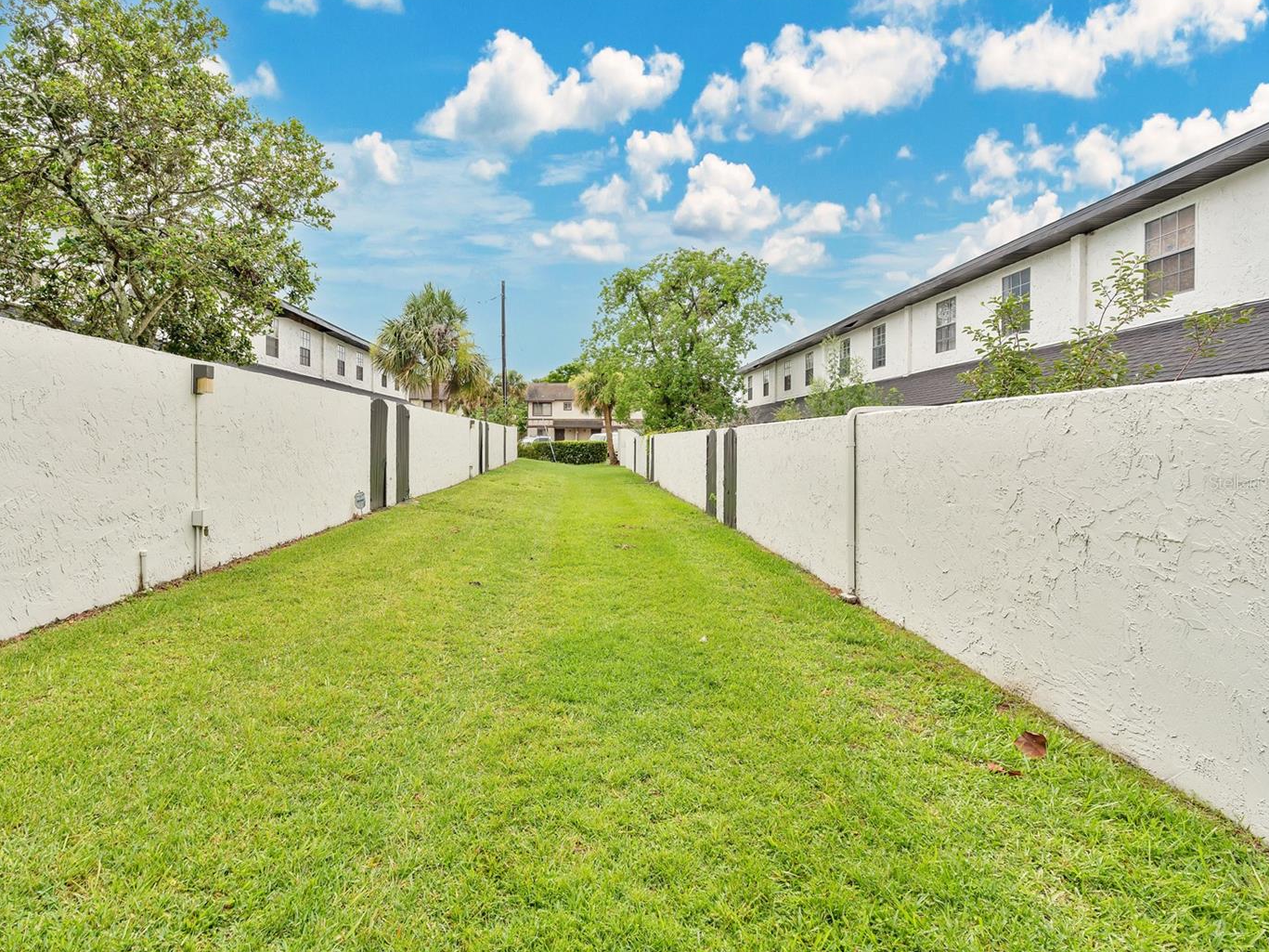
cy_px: 482
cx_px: 549
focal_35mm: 18
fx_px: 660
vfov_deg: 71.6
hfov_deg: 87.3
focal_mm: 16
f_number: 8
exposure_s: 1/320
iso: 100
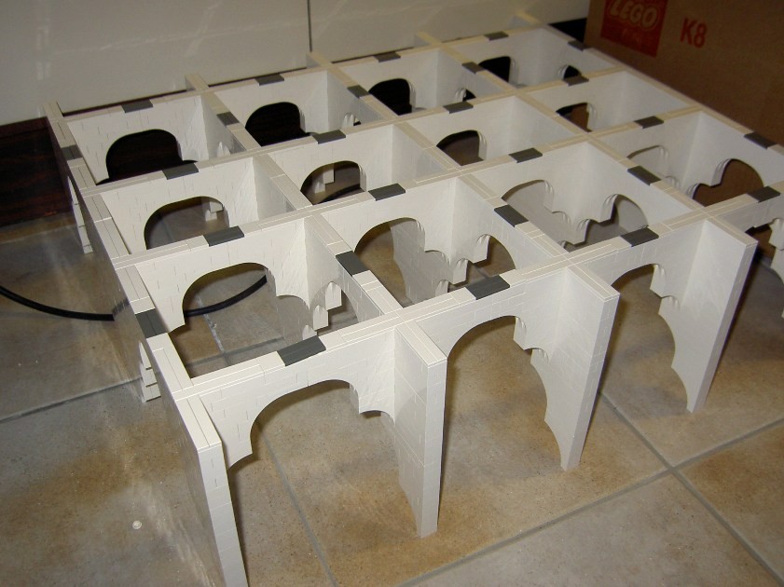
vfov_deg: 41.8
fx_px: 770
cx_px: 392
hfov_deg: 54.0
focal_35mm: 34
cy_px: 294
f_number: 2.8
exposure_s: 1/60
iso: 100
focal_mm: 5.6
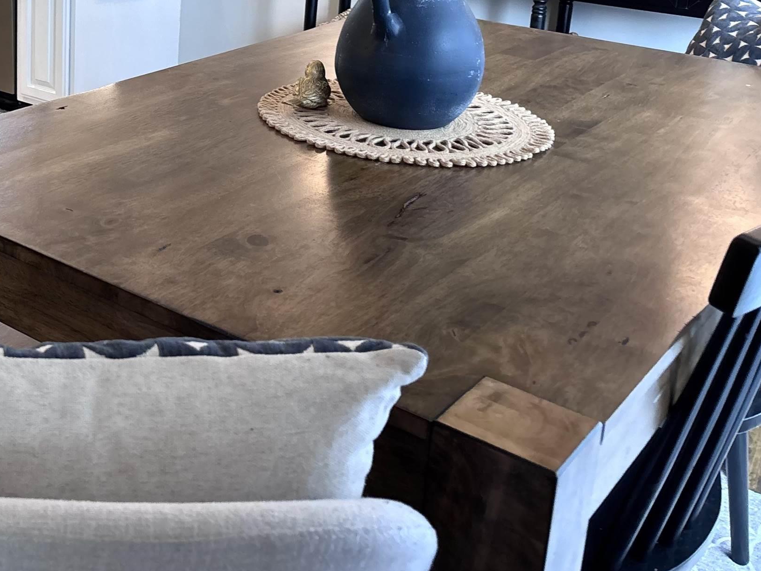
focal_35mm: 49
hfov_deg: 36.6
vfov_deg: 28.5
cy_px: 58
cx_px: 84
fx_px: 1077
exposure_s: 1/60
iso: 200
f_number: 1.6
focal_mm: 5.96
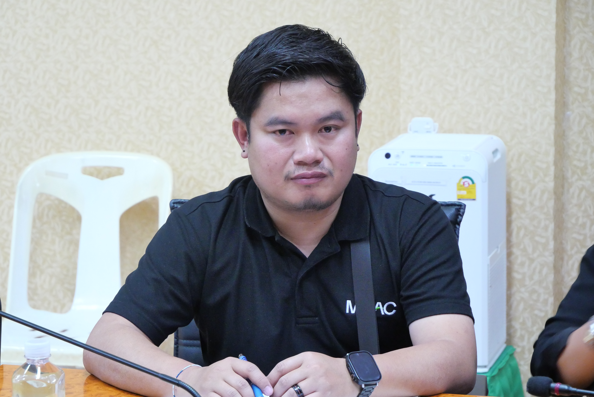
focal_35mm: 124
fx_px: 2047
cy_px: 198
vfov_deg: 11.1
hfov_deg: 16.5
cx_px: 297
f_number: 5.6
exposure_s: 1/25
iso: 3200
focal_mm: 60
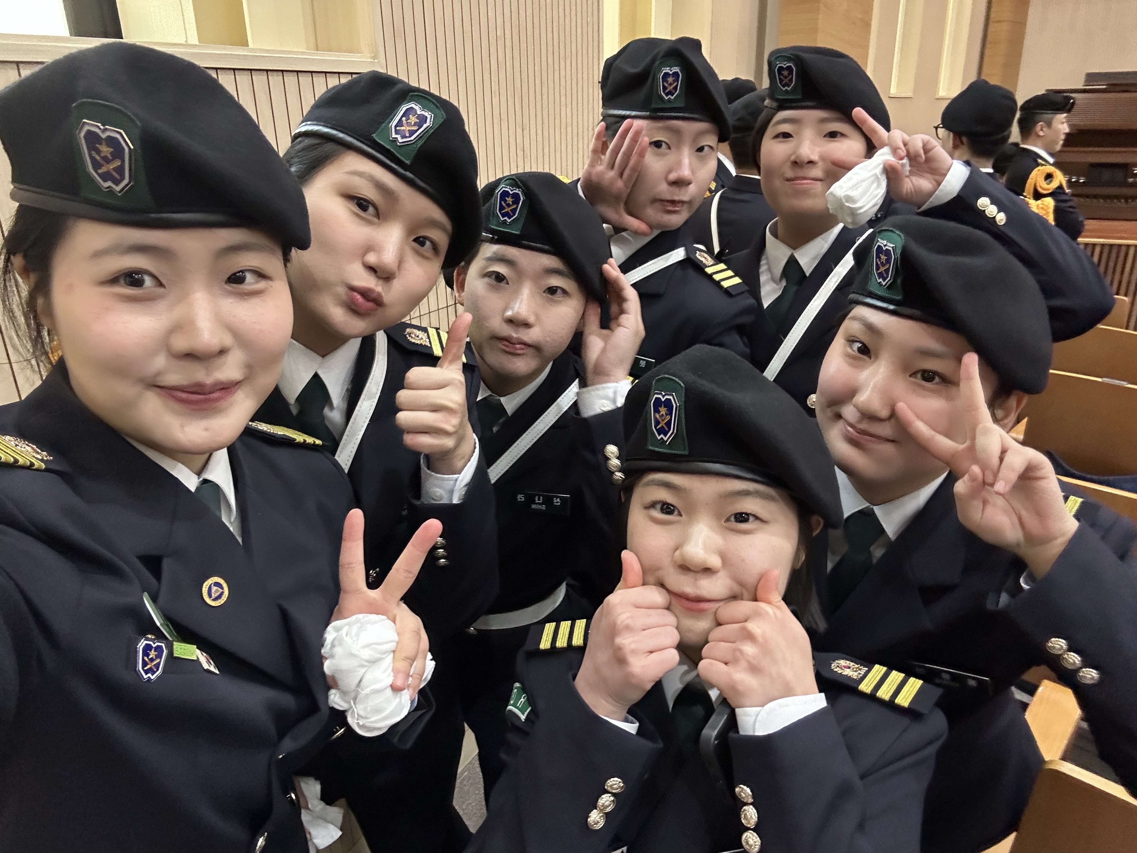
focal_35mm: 23
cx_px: 568
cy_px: 426
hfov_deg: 73.9
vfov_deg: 58.9
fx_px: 755
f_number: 1.9
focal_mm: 2.69
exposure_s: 1/40
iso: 250
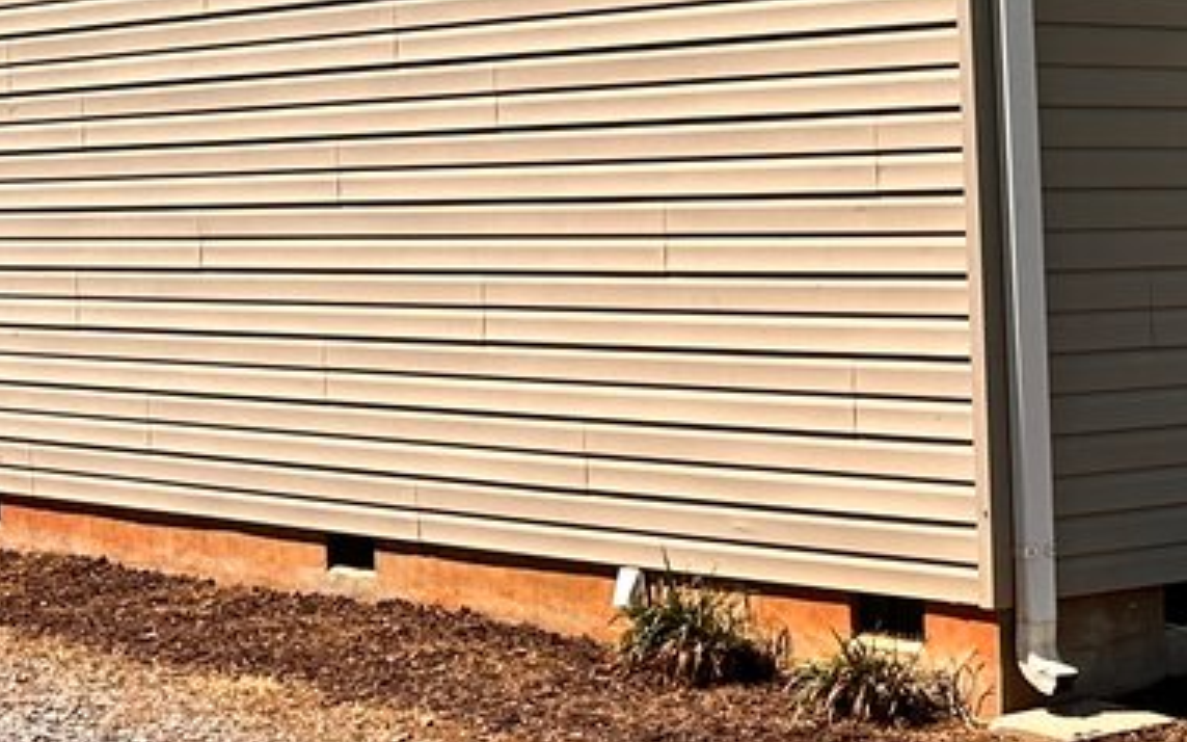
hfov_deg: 17.8
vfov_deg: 12.9
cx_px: 1927
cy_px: 332
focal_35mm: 101
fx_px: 3267
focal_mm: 6.86
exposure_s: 1/3717
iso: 80
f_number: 1.78
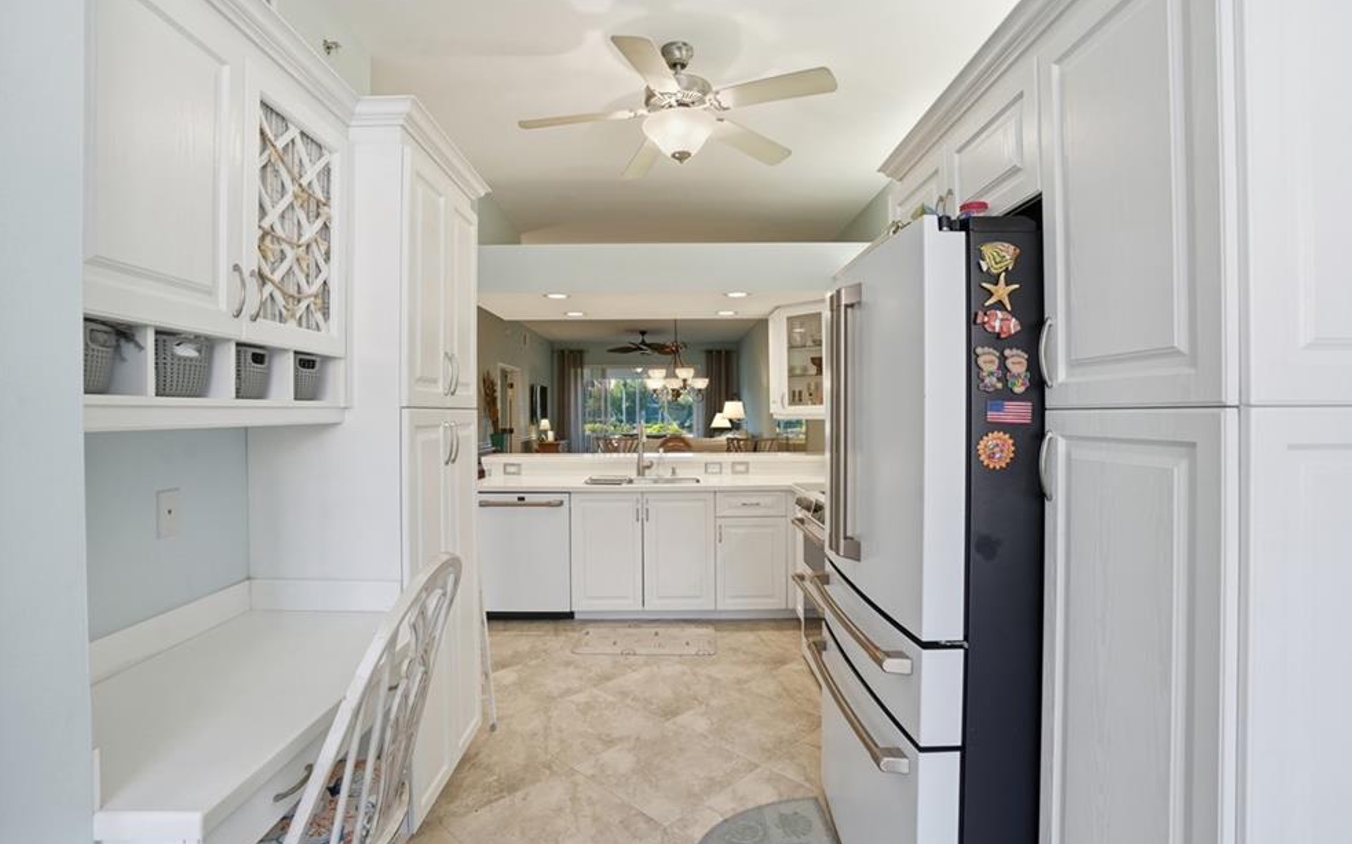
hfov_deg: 94.4
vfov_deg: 67.9
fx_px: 626
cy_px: 415
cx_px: 682
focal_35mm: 17
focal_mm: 16
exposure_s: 1/25
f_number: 9
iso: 200
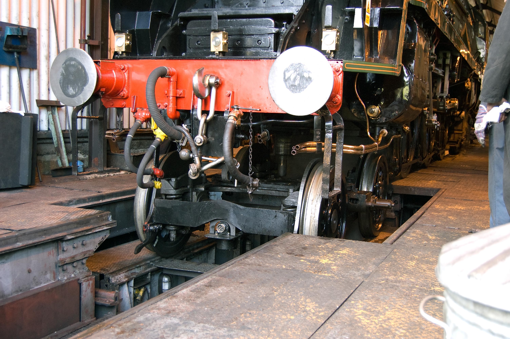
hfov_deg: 43.6
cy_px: 170
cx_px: 255
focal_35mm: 45
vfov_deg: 29.8
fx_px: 637
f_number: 4.2
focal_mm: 30
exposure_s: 1/30
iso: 800
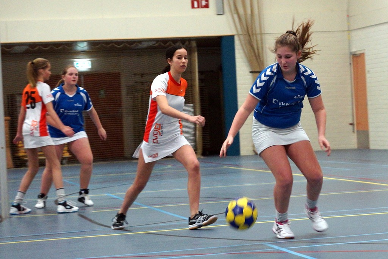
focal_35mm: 75
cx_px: 194
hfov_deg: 27.0
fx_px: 808
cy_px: 130
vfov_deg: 18.2
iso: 1250
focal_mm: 50
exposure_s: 1/160
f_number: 3.2
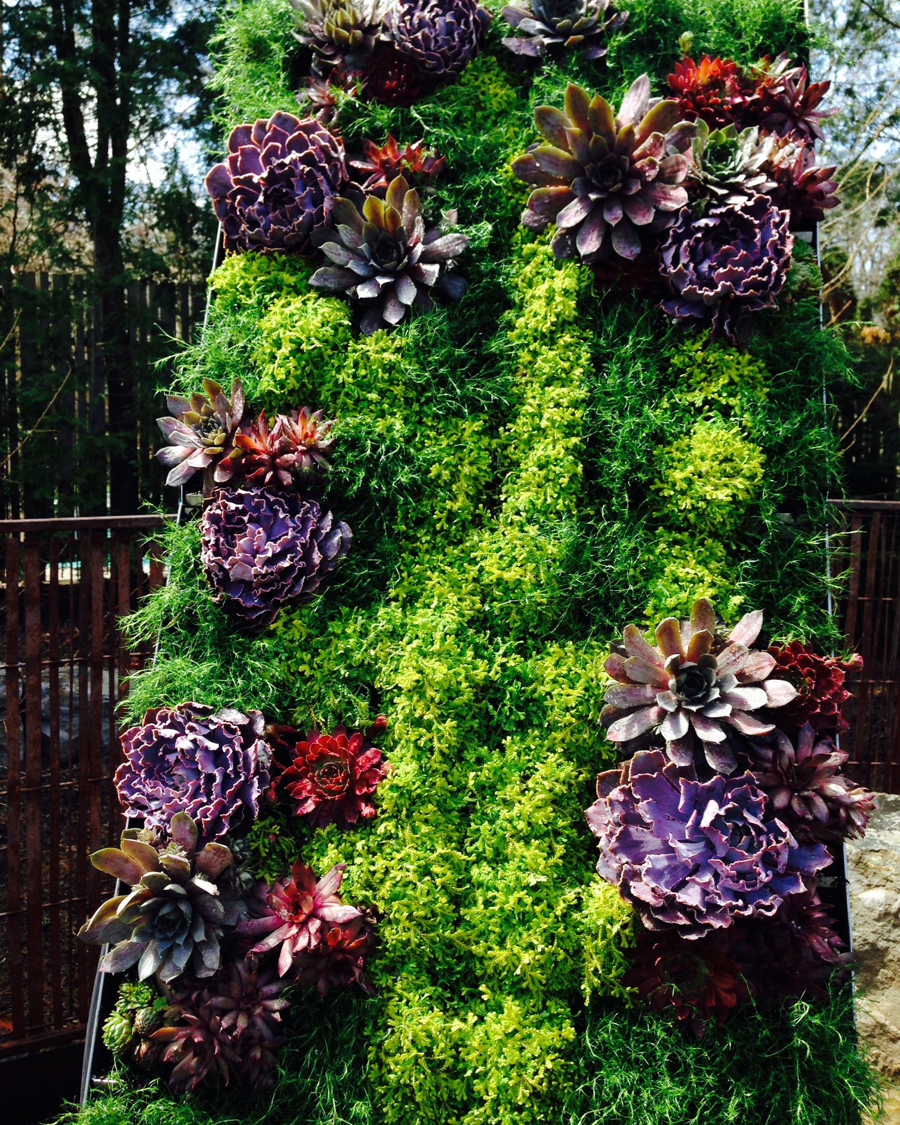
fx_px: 1165
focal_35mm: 35
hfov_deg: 42.2
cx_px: 452
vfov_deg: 51.5
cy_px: 541
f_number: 2.4
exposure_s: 1/240
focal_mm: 4.12
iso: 50
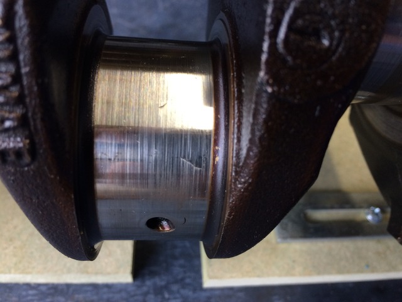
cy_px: 151
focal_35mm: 29
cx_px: 201
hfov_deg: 61.7
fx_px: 337
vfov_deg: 48.2
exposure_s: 1/30
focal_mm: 4.15
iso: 50
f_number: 2.2
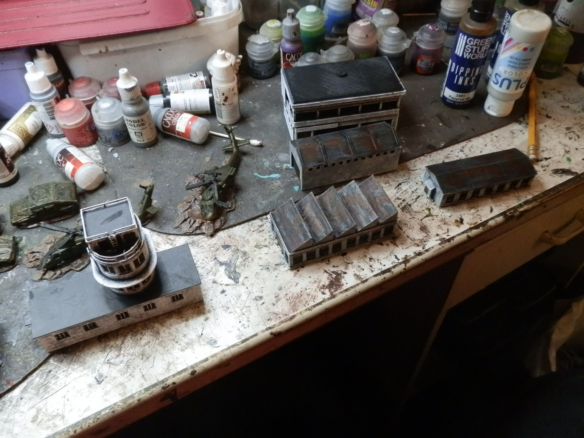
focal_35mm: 28
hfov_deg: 63.4
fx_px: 472
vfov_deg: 49.7
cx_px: 292
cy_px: 219
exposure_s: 1/125
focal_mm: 5
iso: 400
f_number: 3.1
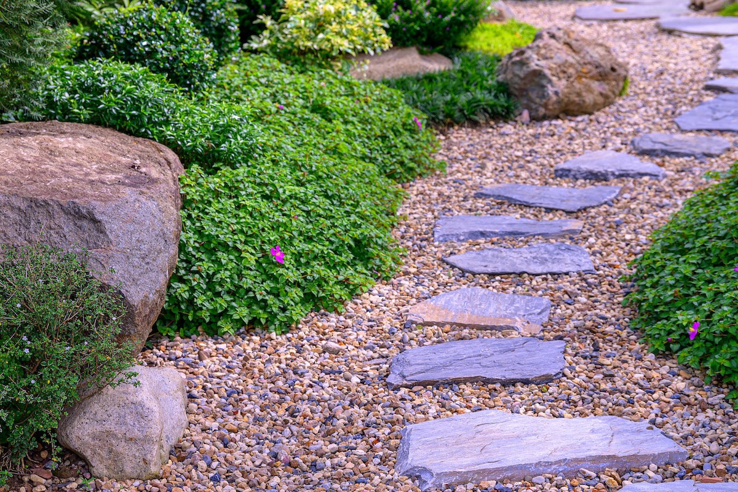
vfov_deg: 18.2
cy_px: 246
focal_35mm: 75
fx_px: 1537
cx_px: 369
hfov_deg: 27.0
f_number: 8
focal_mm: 75
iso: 200
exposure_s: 1/400
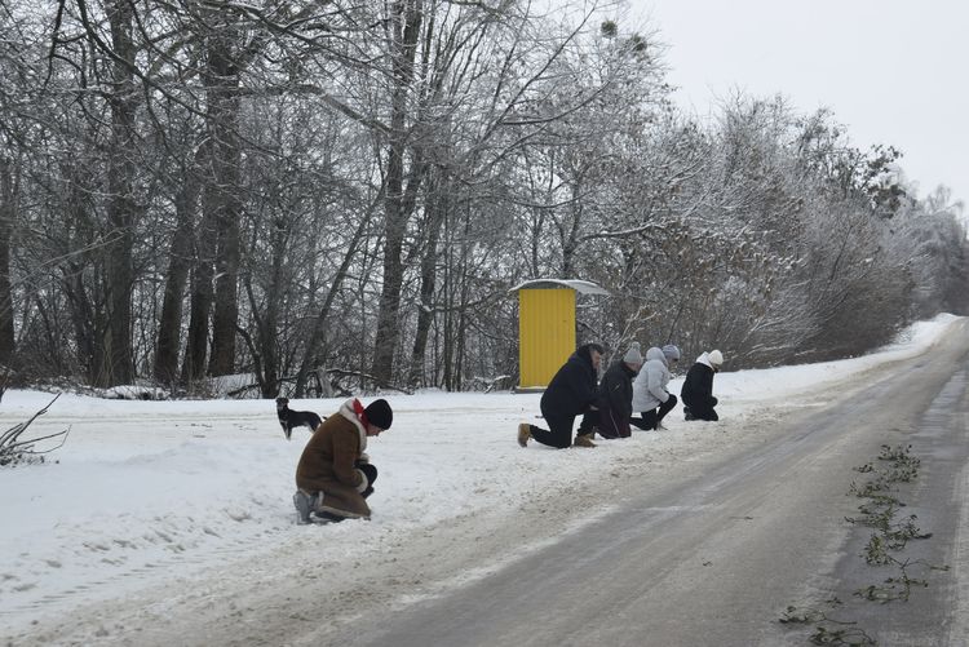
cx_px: 484
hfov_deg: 24.6
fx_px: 2222
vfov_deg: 16.6
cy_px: 324
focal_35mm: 82
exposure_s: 1/250
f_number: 8
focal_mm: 55
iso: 360
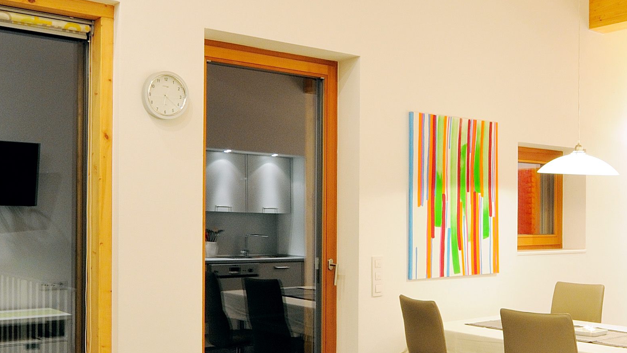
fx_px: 715
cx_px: 361
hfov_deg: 47.2
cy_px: 205
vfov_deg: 27.7
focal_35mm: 43
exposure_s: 2.5
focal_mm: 10
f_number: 11
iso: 200
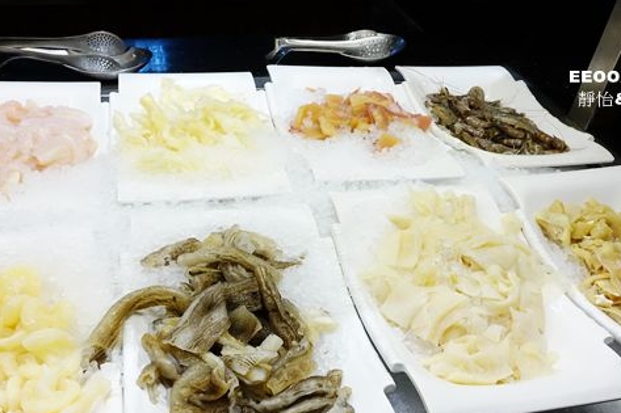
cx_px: 285
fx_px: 569
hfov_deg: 57.2
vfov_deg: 39.8
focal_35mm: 33
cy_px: 245
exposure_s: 1/60
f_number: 8
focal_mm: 8.8
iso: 800
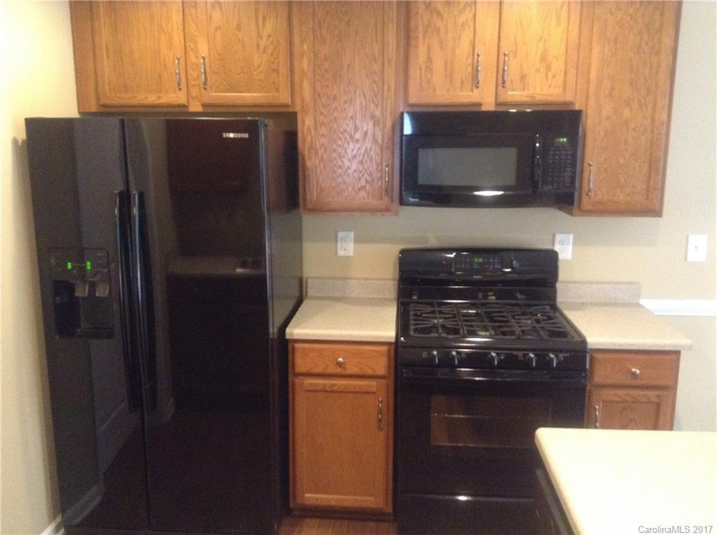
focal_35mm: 33
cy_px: 268
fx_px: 682
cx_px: 358
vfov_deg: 42.8
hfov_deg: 55.4
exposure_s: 1/17
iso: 320
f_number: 2.4
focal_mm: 3.3
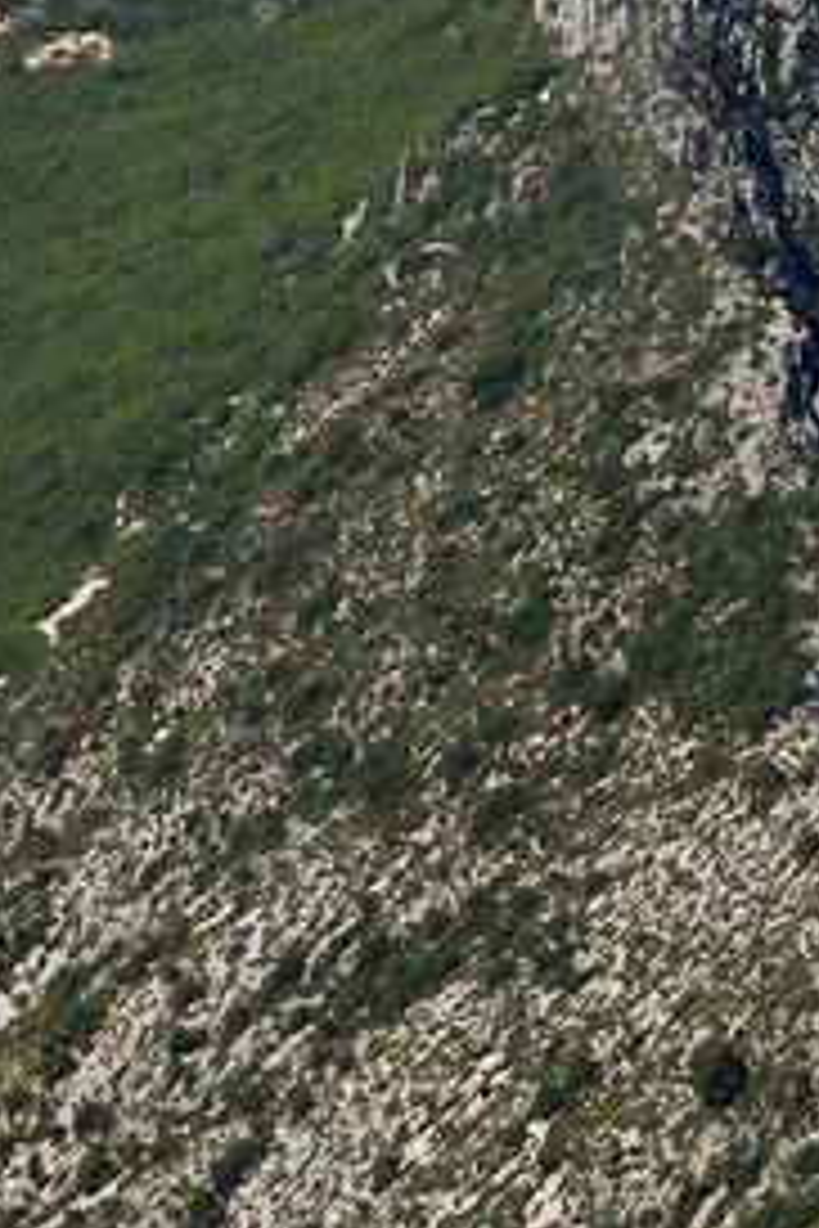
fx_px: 8394
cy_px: -85
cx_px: 1937
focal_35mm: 246
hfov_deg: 5.4
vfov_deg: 8.3
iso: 400
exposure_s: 1/640
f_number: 11
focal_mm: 42
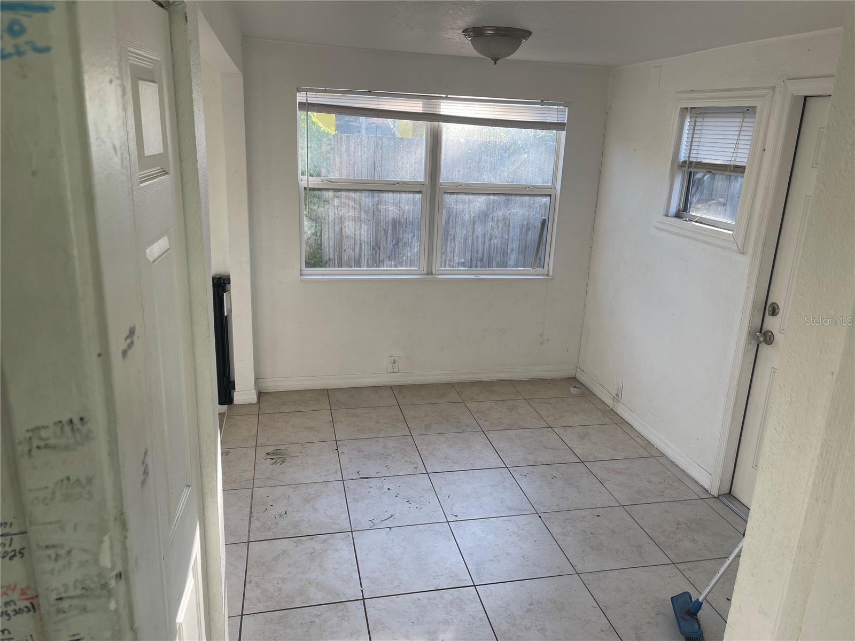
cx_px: 428
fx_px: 617
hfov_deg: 69.4
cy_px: 320
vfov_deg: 54.9
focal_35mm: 25
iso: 32
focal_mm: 5.1
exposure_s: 1/171
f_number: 1.6
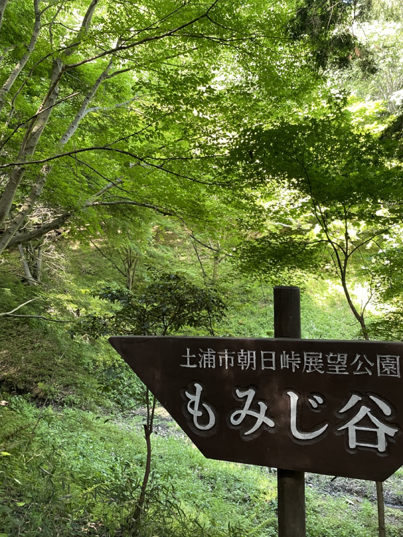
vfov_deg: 67.3
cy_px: 268
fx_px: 404
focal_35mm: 26
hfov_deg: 53.1
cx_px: 202
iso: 125
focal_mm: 4.2
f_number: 1.6
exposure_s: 1/98
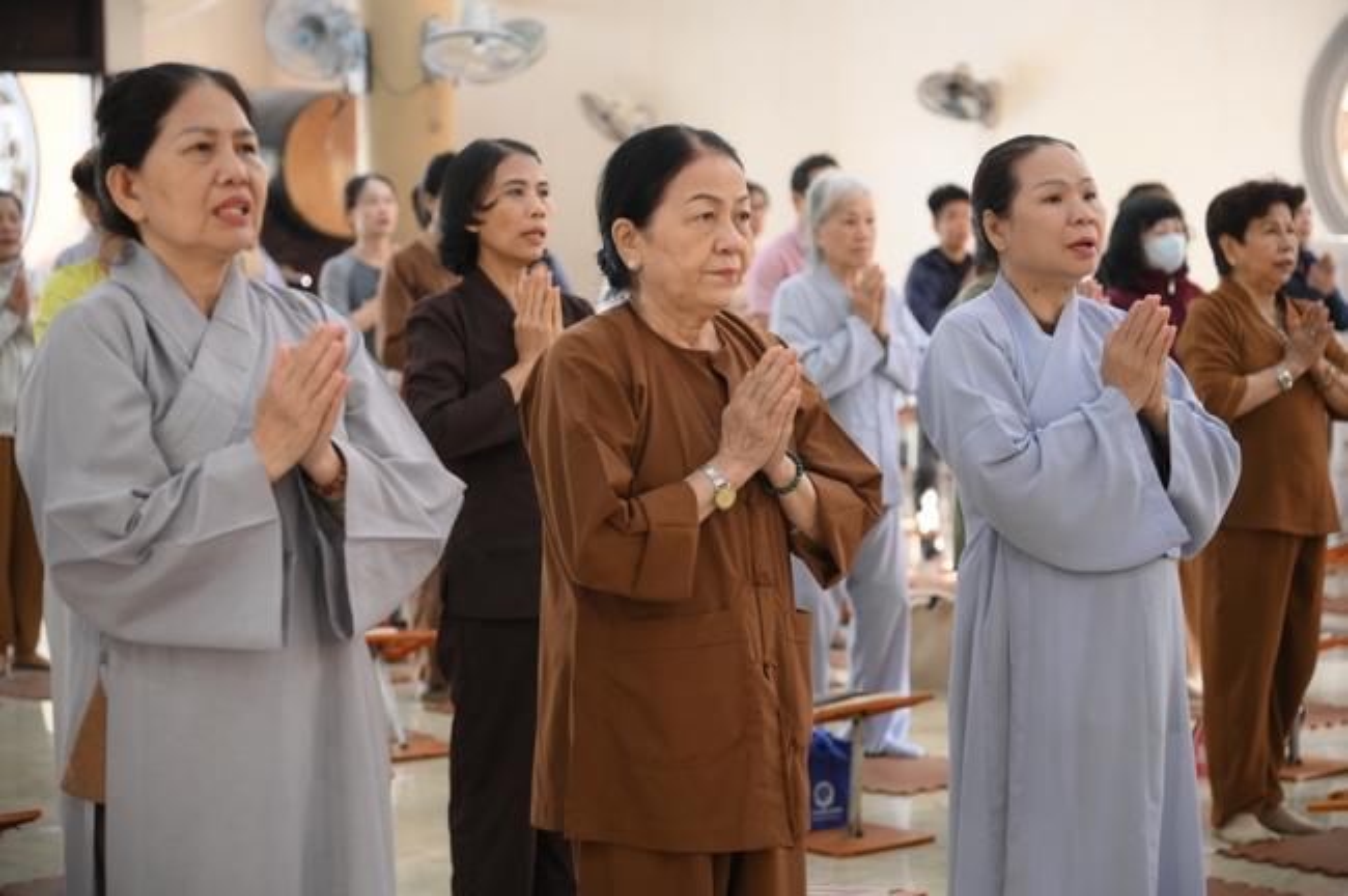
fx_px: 3180
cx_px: 674
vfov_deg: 16.0
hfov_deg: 23.9
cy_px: 448
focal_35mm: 85
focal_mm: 85
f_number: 4
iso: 3200
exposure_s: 1/100
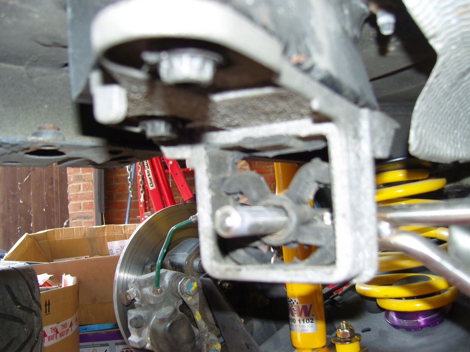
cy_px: 176
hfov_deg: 54.0
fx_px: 462
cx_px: 235
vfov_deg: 41.8
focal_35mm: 34
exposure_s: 1/40
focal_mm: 7.3
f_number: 2.8
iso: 100
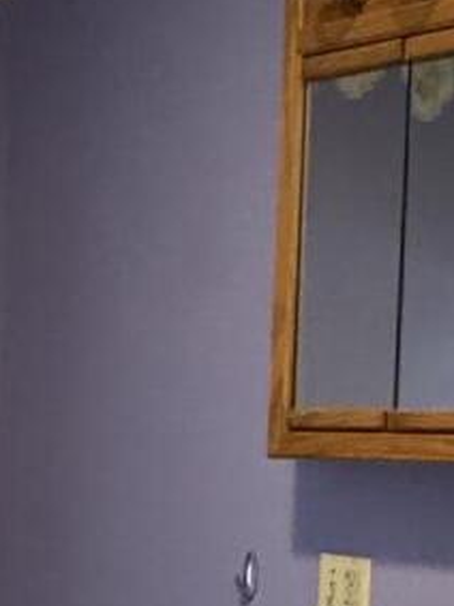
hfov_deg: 14.5
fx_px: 1733
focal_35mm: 99
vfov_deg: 19.1
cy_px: 655
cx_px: 520
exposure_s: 1/60
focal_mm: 2.22
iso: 1000
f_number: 2.2
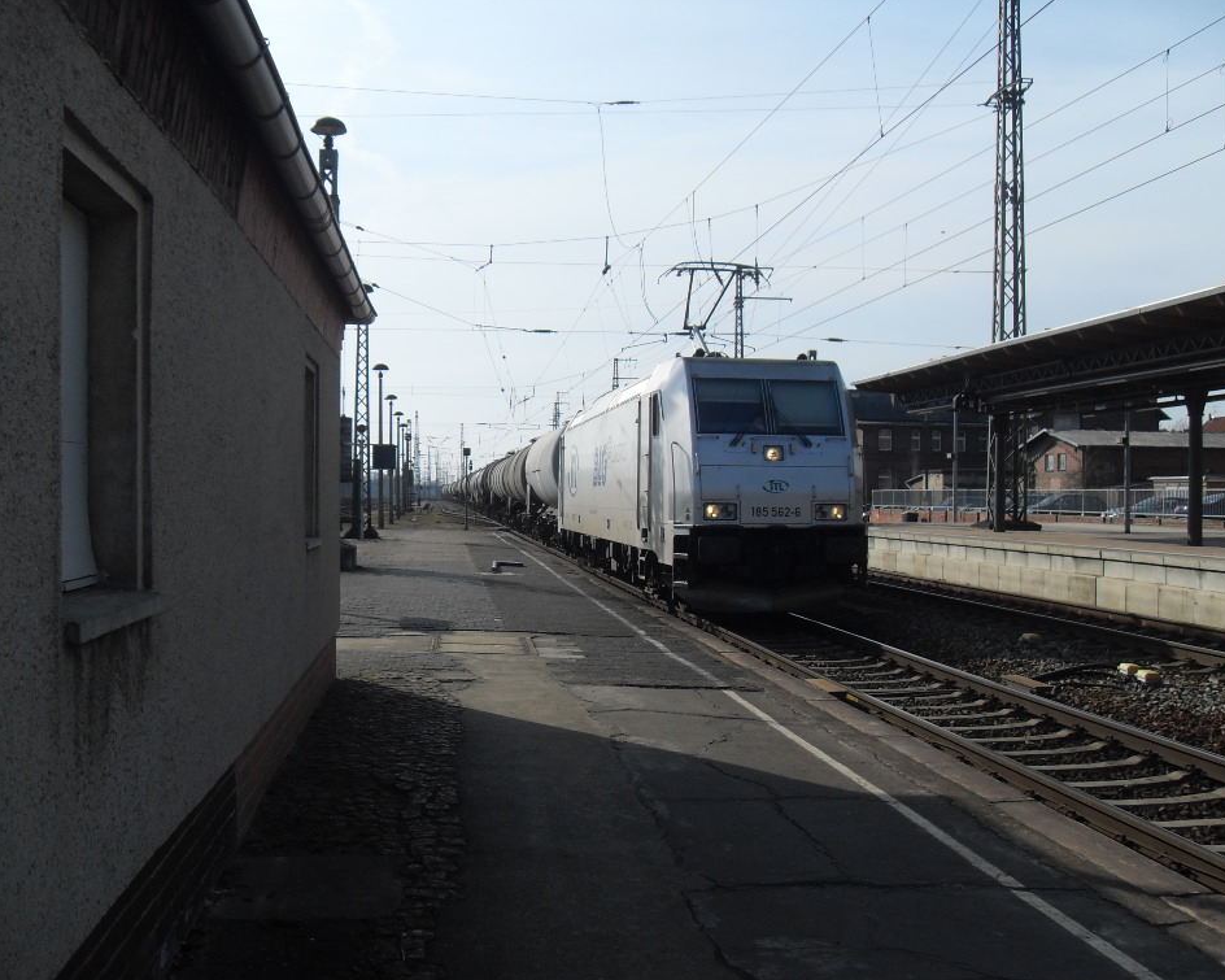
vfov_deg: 41.1
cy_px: 493
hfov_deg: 50.3
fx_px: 1305
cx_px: 619
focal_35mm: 36
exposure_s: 1/350
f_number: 7
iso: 80
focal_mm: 6.3
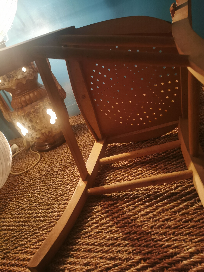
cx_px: 102
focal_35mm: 27
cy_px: 136
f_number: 1.8
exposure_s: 1/33.3
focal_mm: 5.58
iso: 320
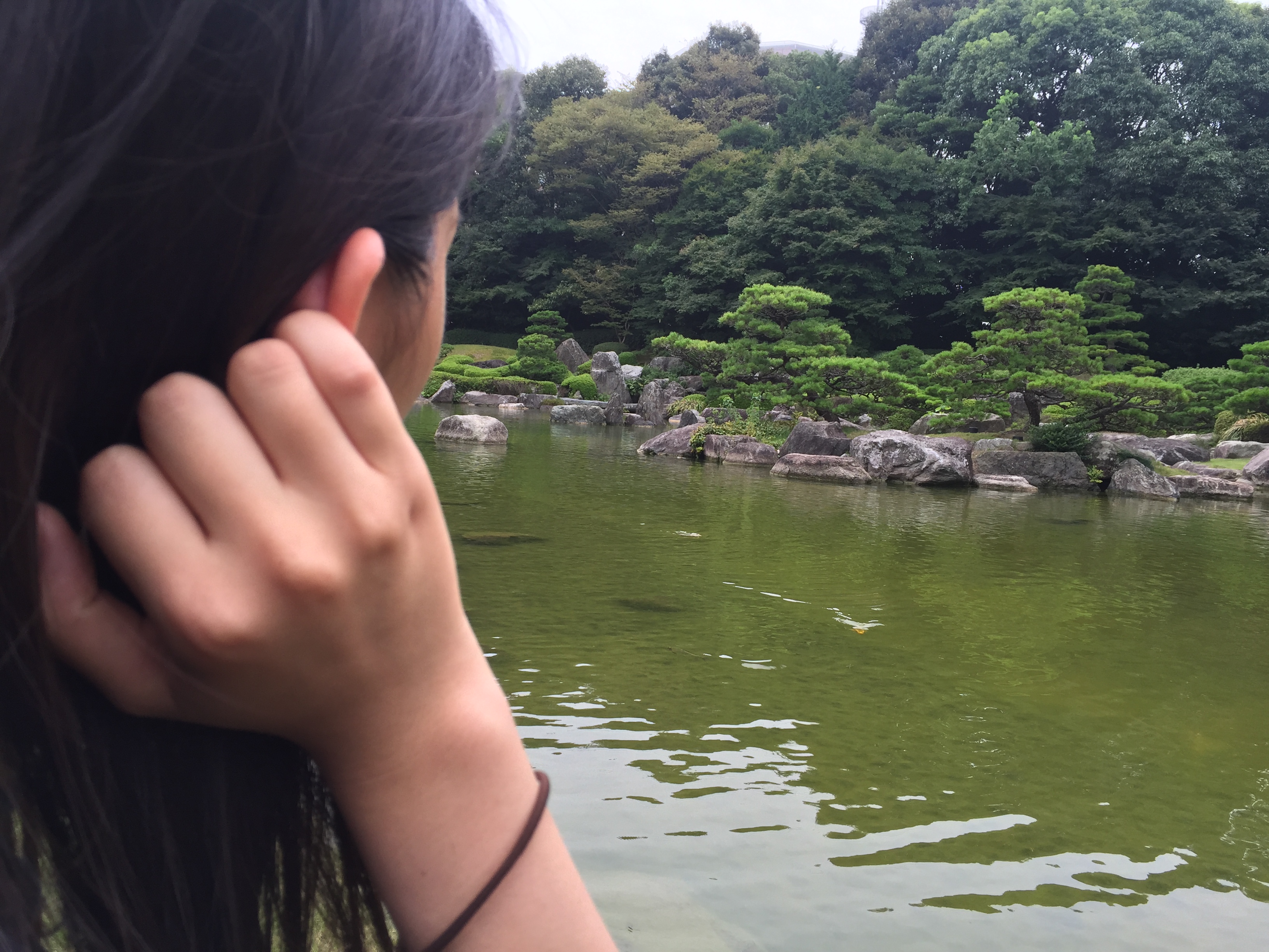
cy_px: 476
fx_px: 1063
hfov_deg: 61.7
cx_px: 634
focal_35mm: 29
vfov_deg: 48.2
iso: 32
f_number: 2.2
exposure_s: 1/338
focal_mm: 4.15
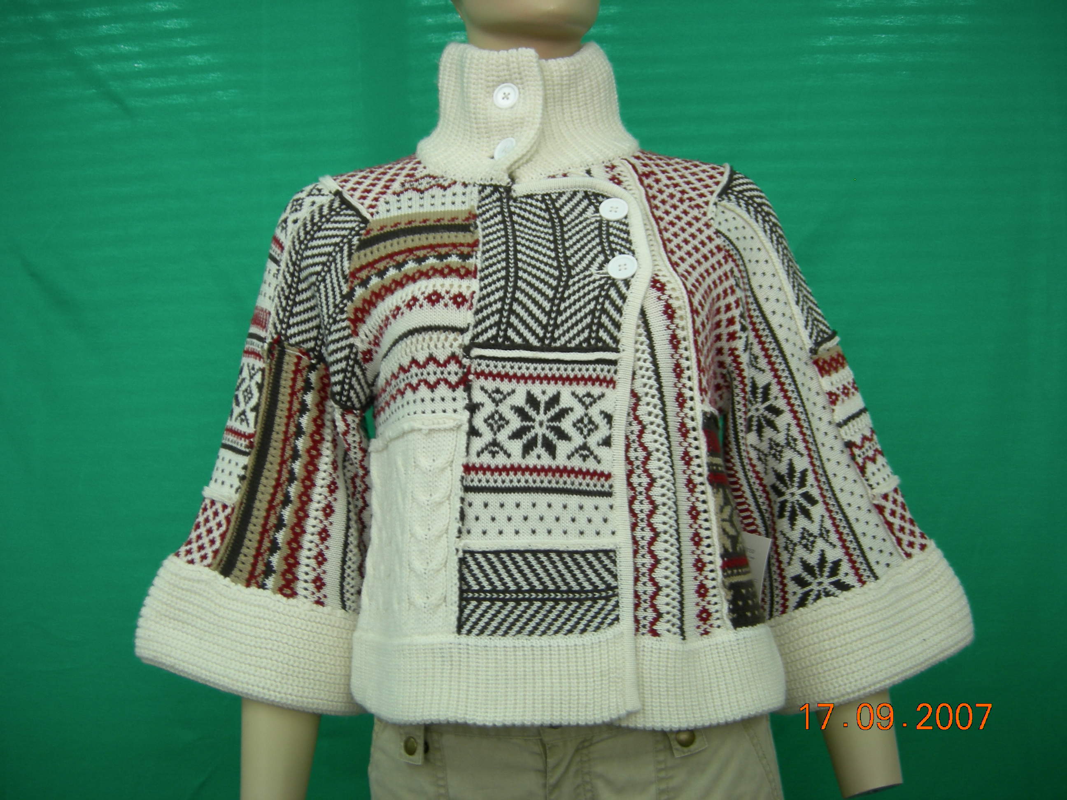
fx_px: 1110
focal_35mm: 36
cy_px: 400
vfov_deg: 39.7
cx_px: 534
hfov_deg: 51.4
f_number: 2.7
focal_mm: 7.5
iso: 64
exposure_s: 1/19.6
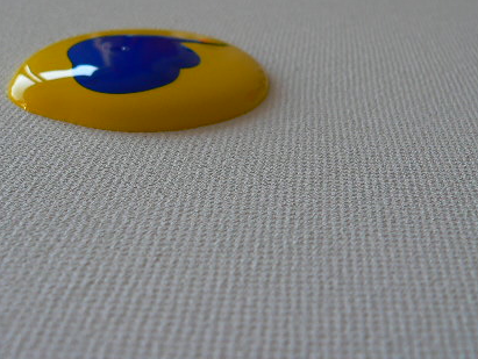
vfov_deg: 26.1
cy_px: 155
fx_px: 774
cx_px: 160
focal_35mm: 56
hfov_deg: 34.0
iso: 80
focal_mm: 6
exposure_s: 1/80
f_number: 2.8
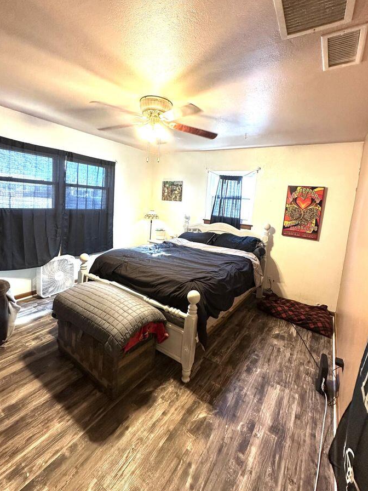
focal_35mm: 16
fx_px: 227
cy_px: 225
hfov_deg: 78.1
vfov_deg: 94.3
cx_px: 182
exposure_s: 1/60
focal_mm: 2.22
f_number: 2.2
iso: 200
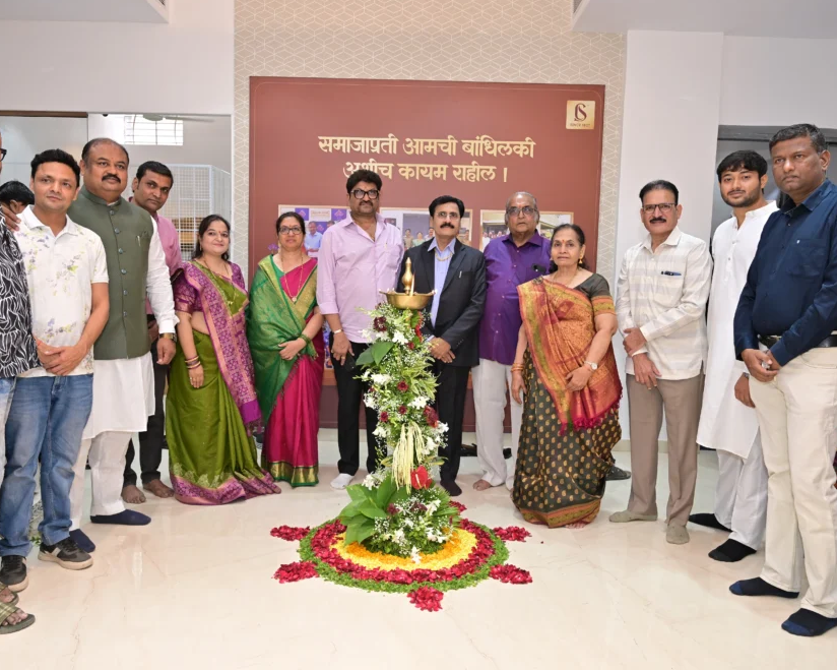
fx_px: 694
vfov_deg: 51.5
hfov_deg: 62.2
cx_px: 411
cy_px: 334
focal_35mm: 28
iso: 800
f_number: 6.3
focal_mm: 24
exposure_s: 1/125
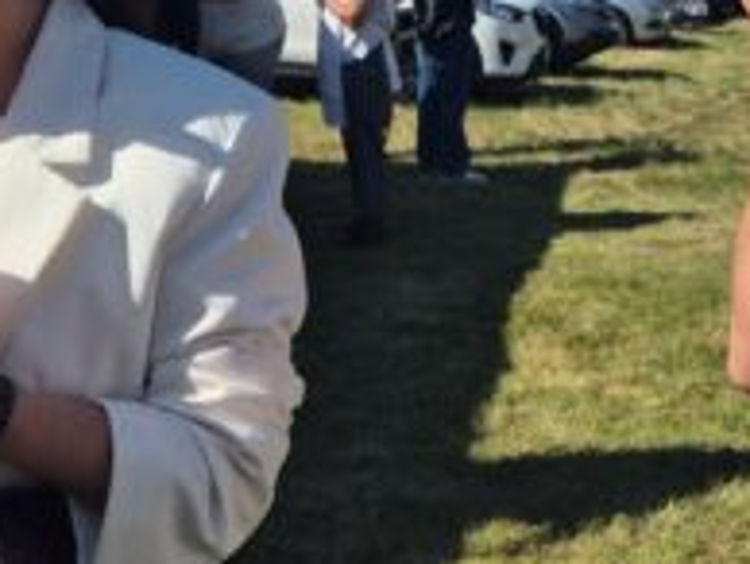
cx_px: 398
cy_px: -97
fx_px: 1540
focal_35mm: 71
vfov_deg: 19.6
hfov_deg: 27.4
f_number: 1.8
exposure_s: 1/3592
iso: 25
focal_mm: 5.4
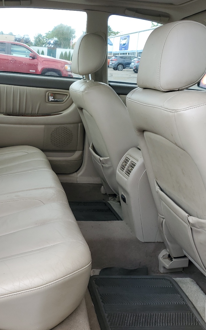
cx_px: 41
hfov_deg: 33.4
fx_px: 332
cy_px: 165
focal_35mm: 37
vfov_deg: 52.7
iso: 50
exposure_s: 1/435
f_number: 1.5
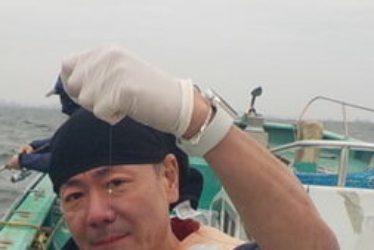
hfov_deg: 25.6
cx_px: 139
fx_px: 821
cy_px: 294
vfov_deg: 16.6
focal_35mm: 79
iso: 125
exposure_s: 1/800
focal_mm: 4.1
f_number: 3.3
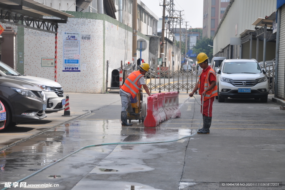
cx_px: 142
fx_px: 783
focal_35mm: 99
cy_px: 95
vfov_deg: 13.8
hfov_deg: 20.6
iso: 200
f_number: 6.3
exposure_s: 1/640
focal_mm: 66
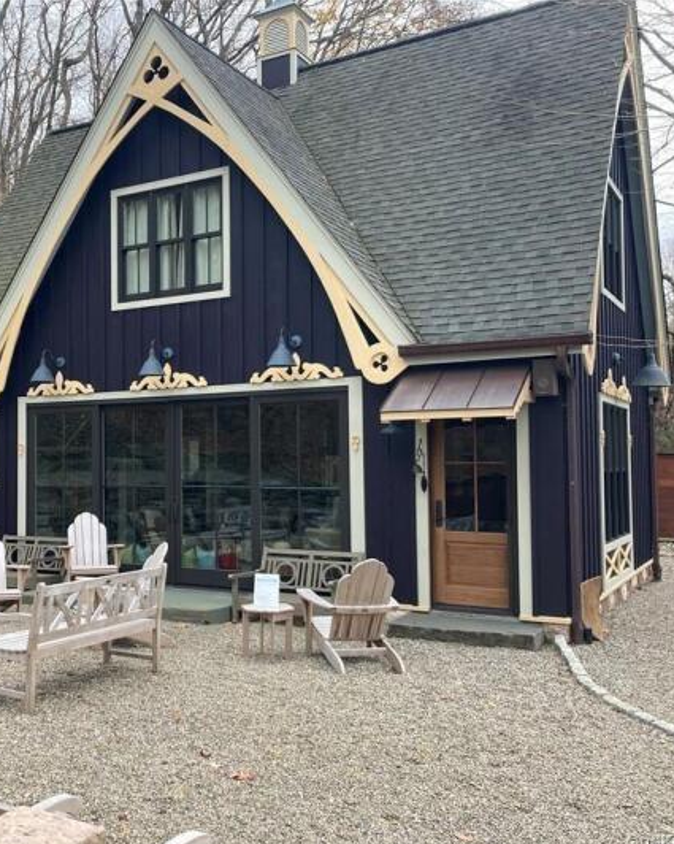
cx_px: 168
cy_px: 427
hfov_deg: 39.0
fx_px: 923
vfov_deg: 49.1
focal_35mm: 37
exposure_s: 1/127
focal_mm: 3.99
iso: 20
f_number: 1.8
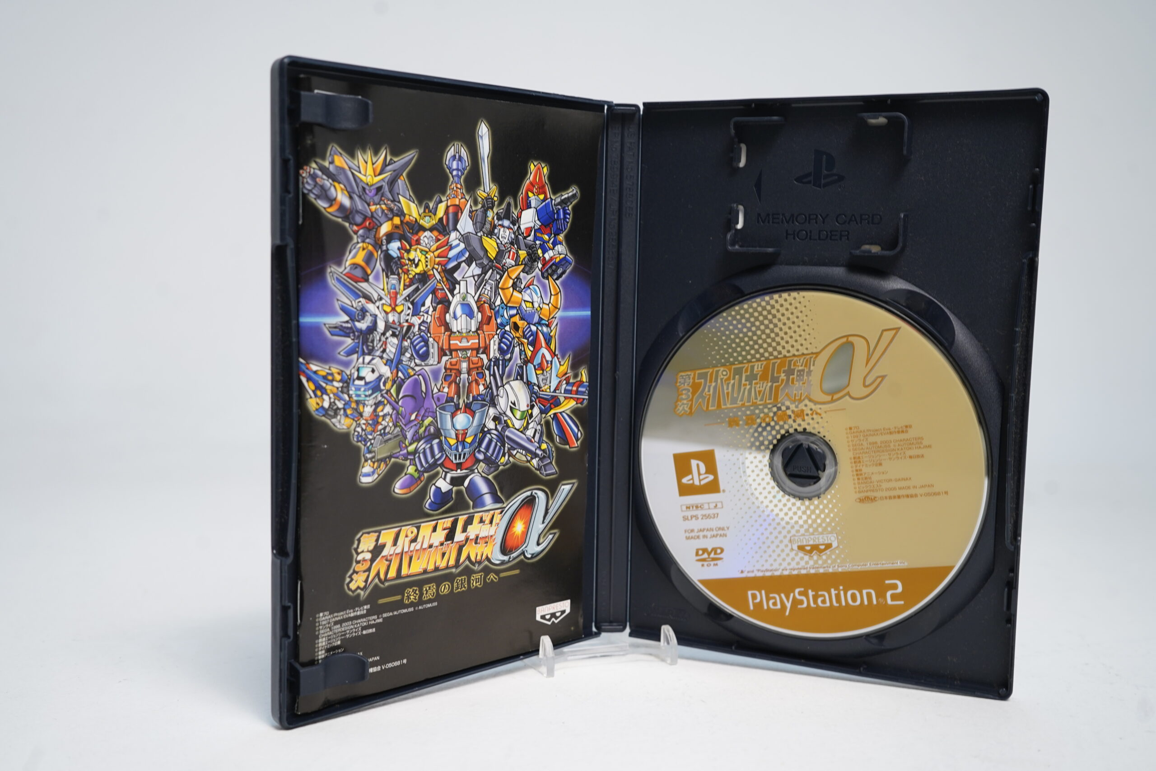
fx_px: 1124
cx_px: 578
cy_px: 386
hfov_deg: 54.4
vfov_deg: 37.9
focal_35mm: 35
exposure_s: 1/40
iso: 500
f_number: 6.3
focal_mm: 35
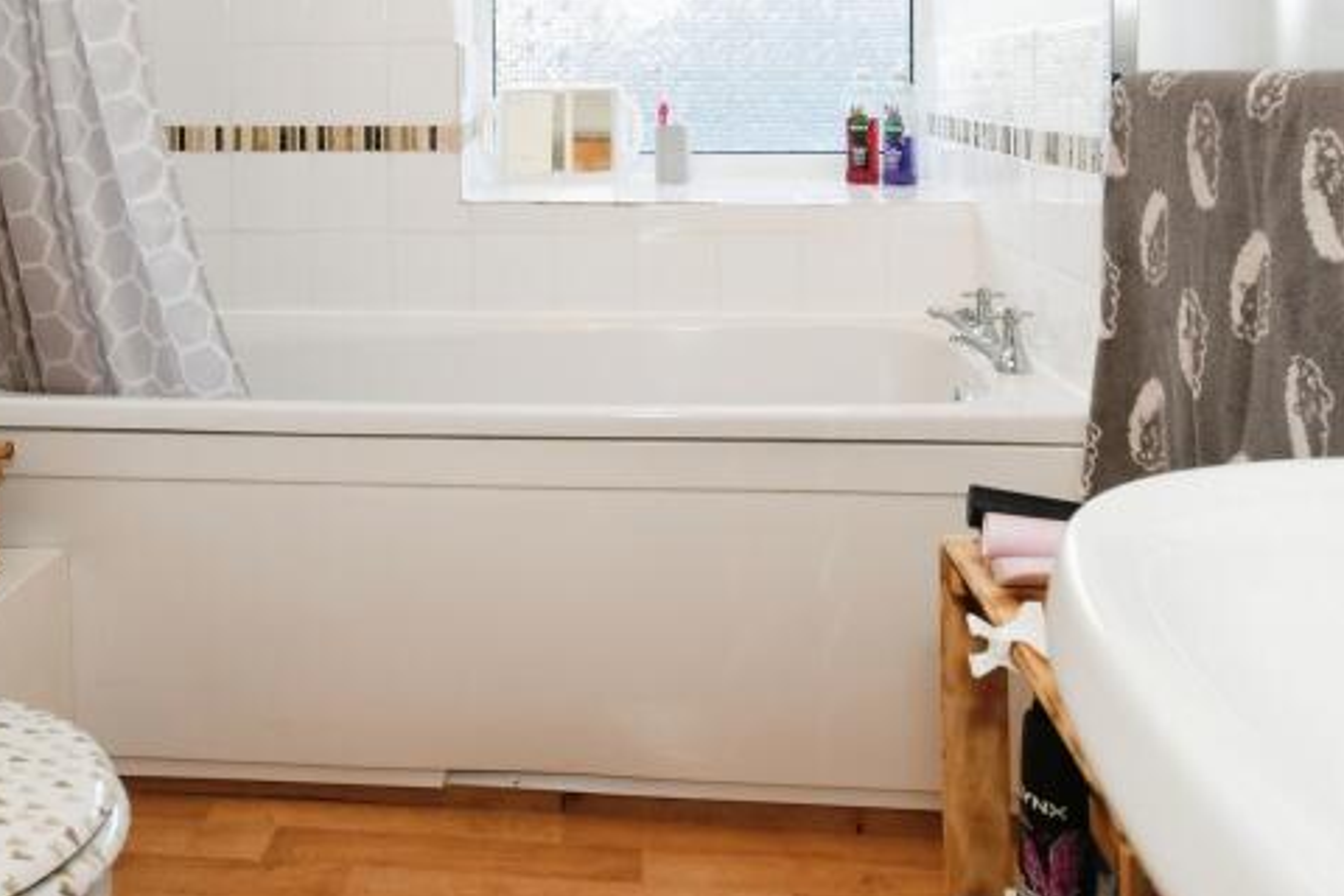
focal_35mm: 32
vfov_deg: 38.2
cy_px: 80
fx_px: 1195
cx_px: 543
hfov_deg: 58.3
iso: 400
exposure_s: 1/60
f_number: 8
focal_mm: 10
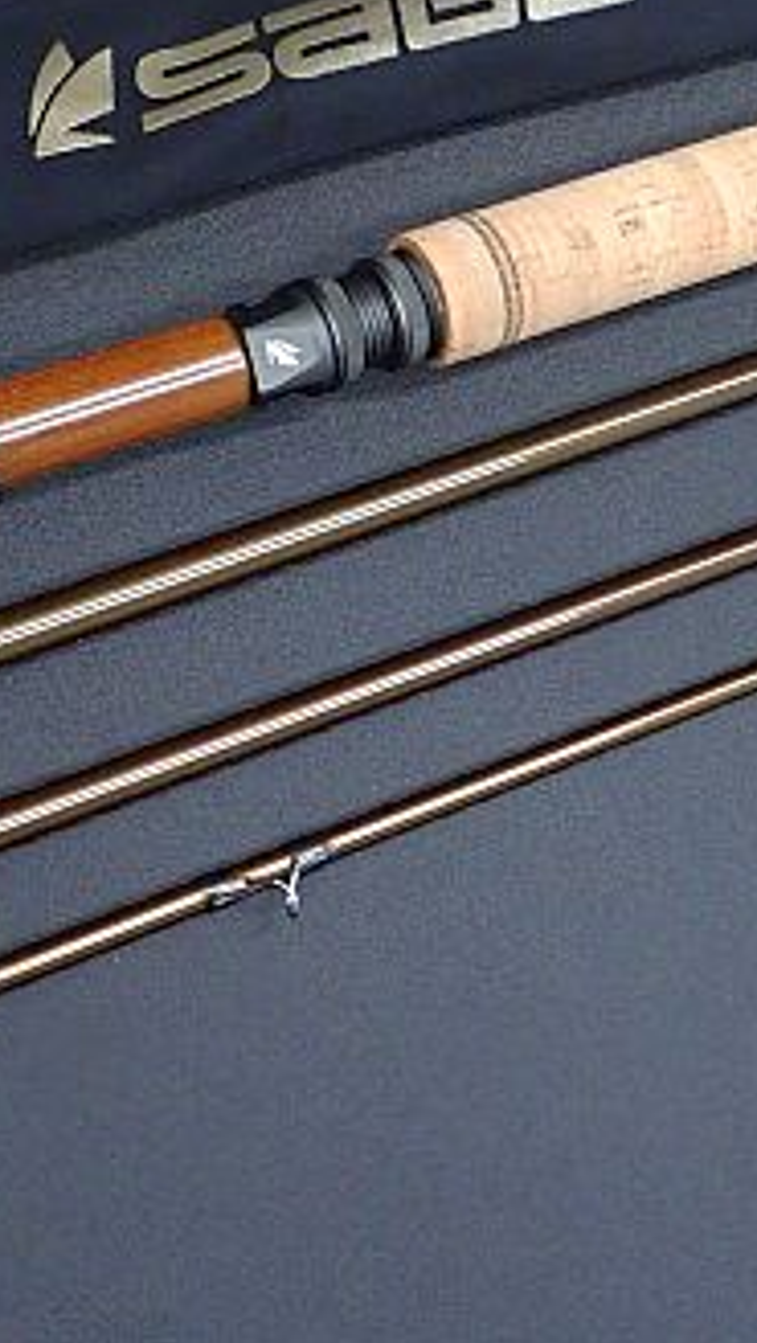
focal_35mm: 85
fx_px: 3027
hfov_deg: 14.2
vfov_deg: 24.3
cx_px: 471
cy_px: 127
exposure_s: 1/30
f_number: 2.4
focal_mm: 5.87
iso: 400
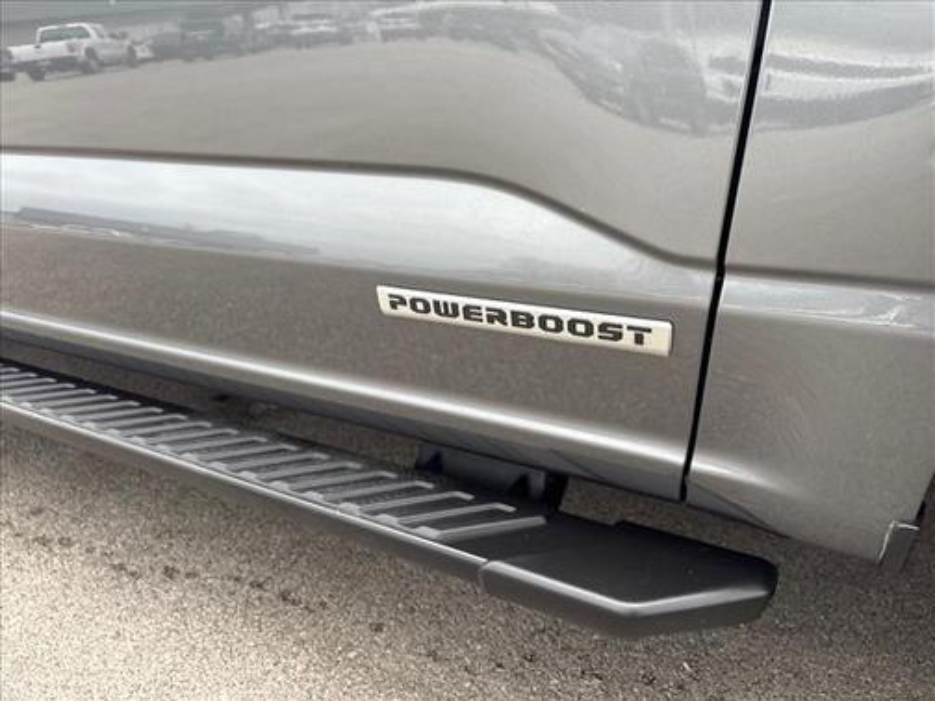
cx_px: 468
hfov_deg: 67.3
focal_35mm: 26
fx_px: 702
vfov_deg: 53.1
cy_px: 350
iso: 64
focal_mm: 5.96
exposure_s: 1/150
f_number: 1.6
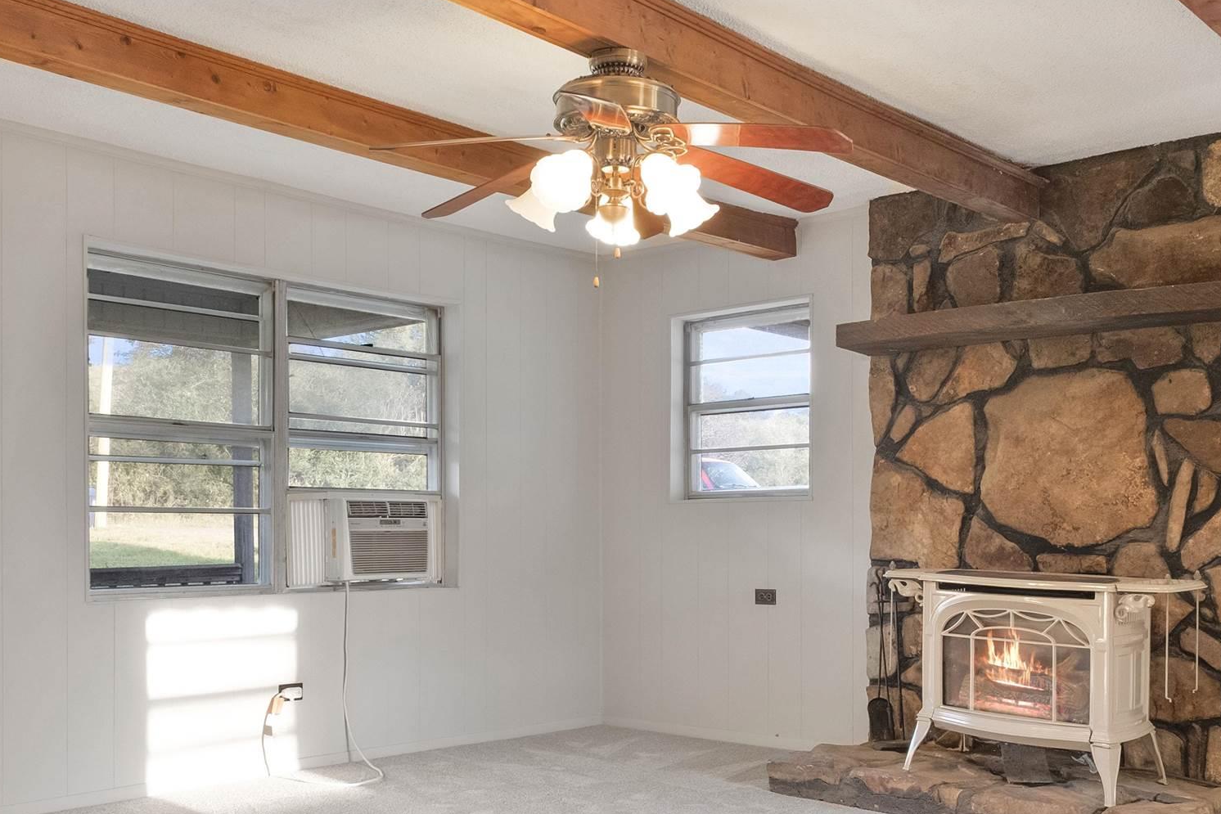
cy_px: 608
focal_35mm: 35
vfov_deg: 37.0
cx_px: 579
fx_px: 1187
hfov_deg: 54.4
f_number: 8
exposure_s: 1/3
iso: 800
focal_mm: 11.5
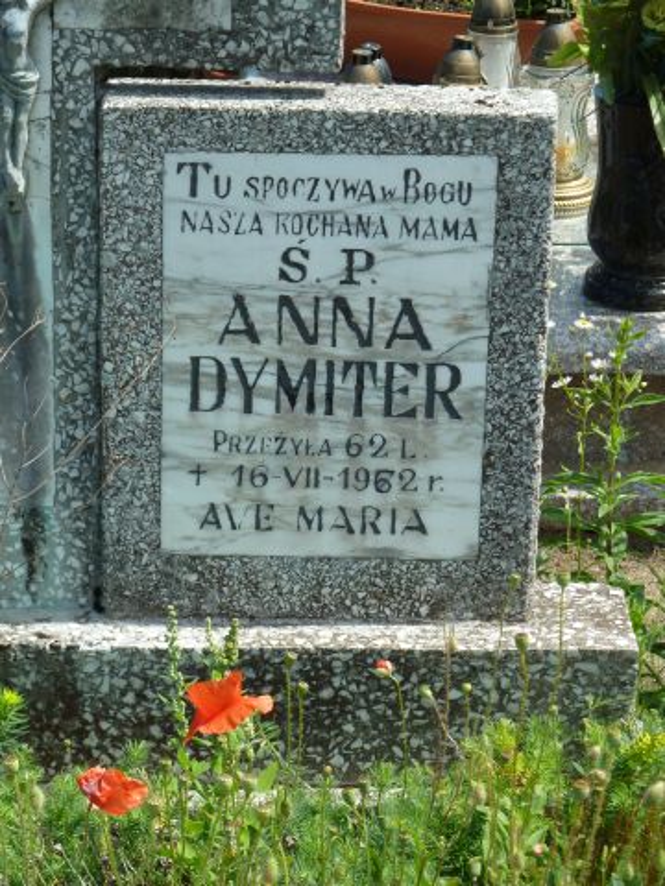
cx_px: 332
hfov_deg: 11.6
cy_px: 443
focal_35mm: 128
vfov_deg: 15.4
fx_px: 3279
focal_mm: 21
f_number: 4.4
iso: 80
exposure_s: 1/250
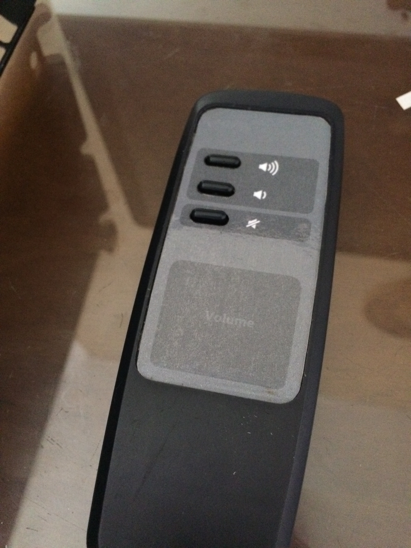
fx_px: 459
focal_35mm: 29
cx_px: 206
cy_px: 274
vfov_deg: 61.7
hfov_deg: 48.2
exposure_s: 1/15
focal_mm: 4.15
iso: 640
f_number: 2.2
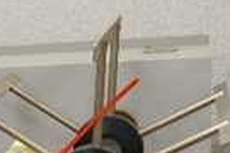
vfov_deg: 10.3
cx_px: -7
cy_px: 236
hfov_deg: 15.7
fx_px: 818
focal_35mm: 128
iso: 3200
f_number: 3.5
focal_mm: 16
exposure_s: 1/160
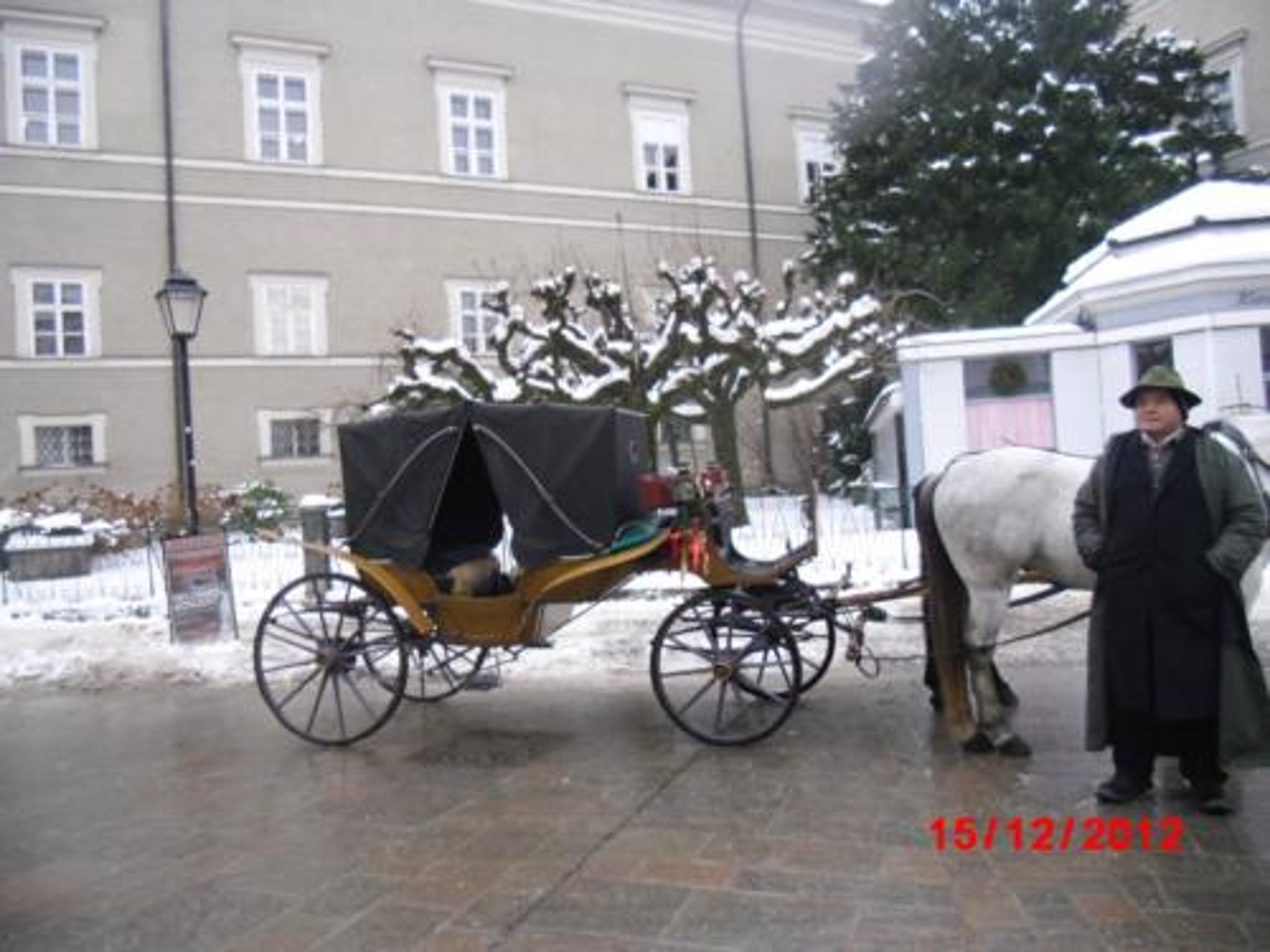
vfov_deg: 51.4
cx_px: 635
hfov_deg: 65.3
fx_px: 991
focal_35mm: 27
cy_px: 476
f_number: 3.2
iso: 200
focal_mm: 4.9
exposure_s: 1/100
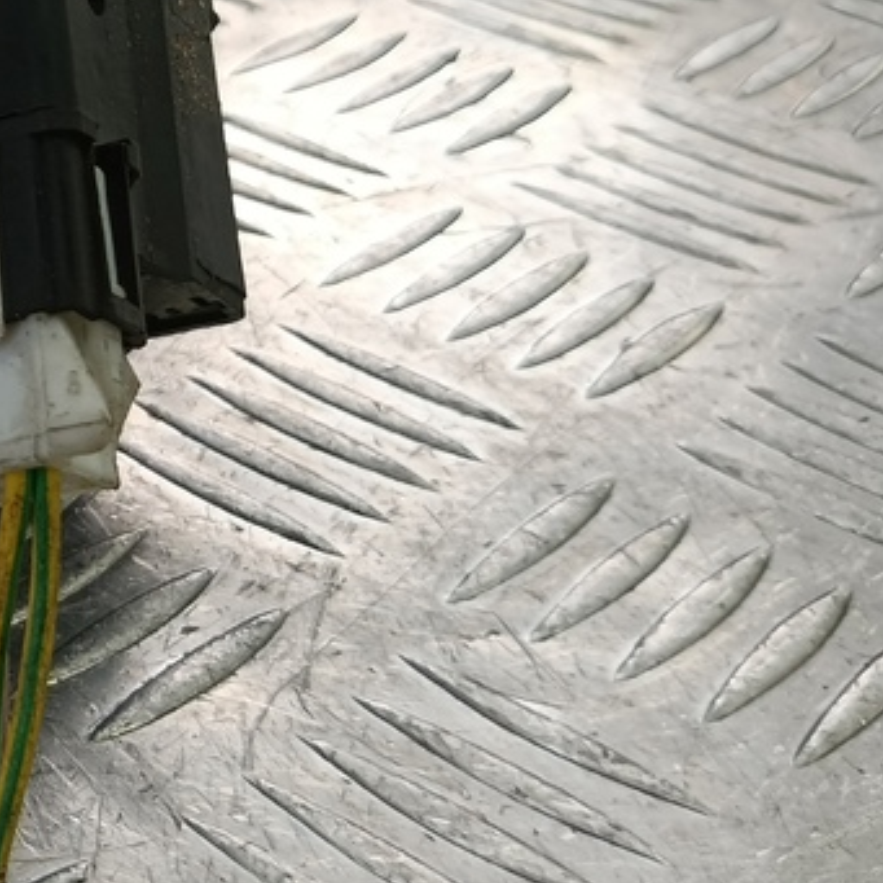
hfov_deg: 23.3
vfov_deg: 27.7
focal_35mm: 61
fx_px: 1760
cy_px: 215
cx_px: -401
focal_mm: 4.11
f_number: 1.6
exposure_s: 1/100
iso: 96
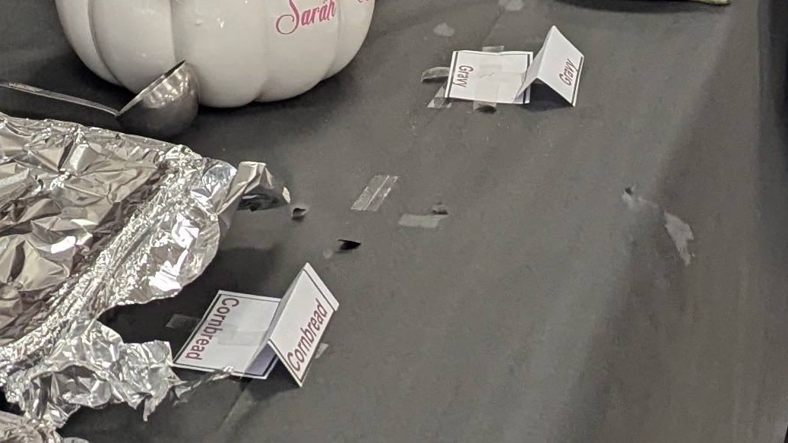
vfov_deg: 10.0
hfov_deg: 20.0
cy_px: -686
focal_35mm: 103
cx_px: -22
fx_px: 2152
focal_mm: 6.81
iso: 293
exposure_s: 1/169
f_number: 1.85
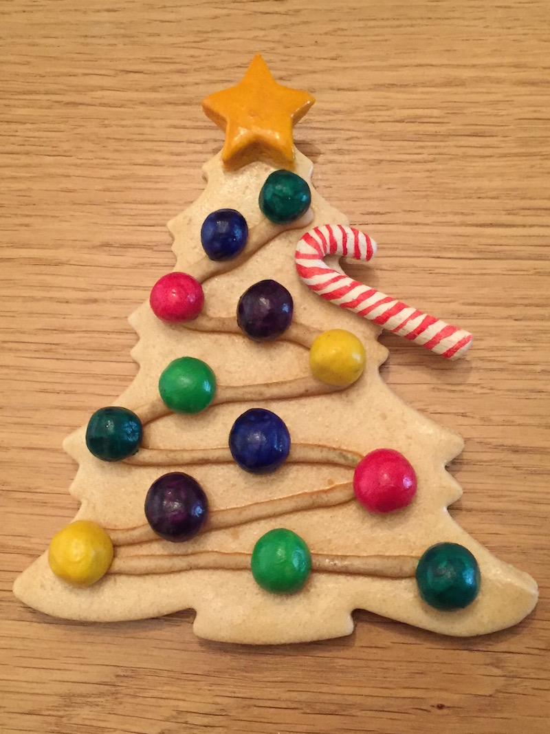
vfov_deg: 61.7
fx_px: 614
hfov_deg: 48.2
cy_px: 367
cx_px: 275
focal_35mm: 29
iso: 250
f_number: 2.2
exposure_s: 1/20
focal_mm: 4.15
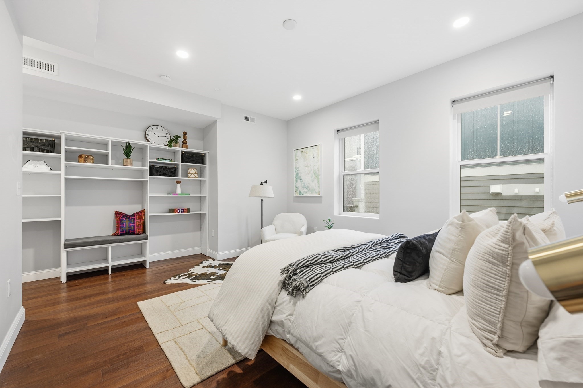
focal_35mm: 14
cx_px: 292
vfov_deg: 81.1
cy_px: 194
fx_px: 227
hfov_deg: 104.3
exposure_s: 1.3
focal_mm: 14
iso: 100
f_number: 8
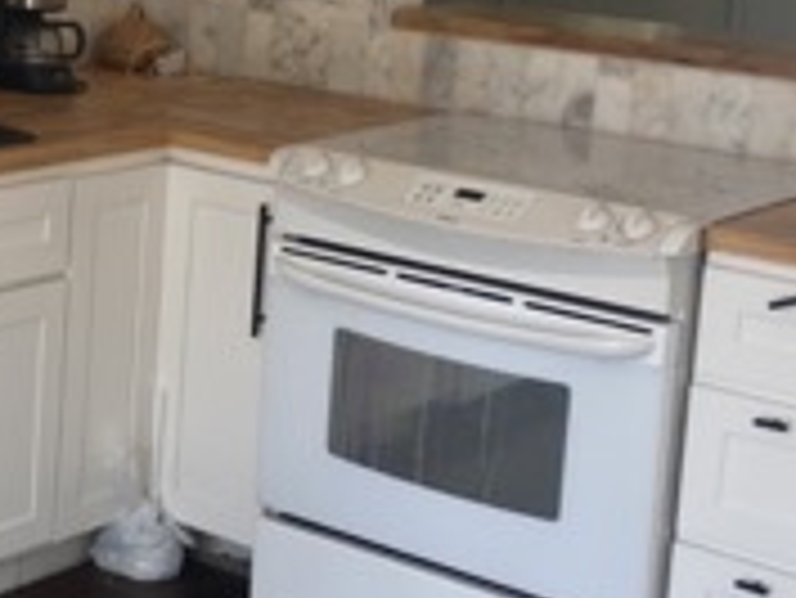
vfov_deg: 15.7
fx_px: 2163
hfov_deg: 20.0
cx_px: -67
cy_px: 220
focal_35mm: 94
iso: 80
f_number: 1.8
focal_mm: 4.25
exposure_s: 1/120
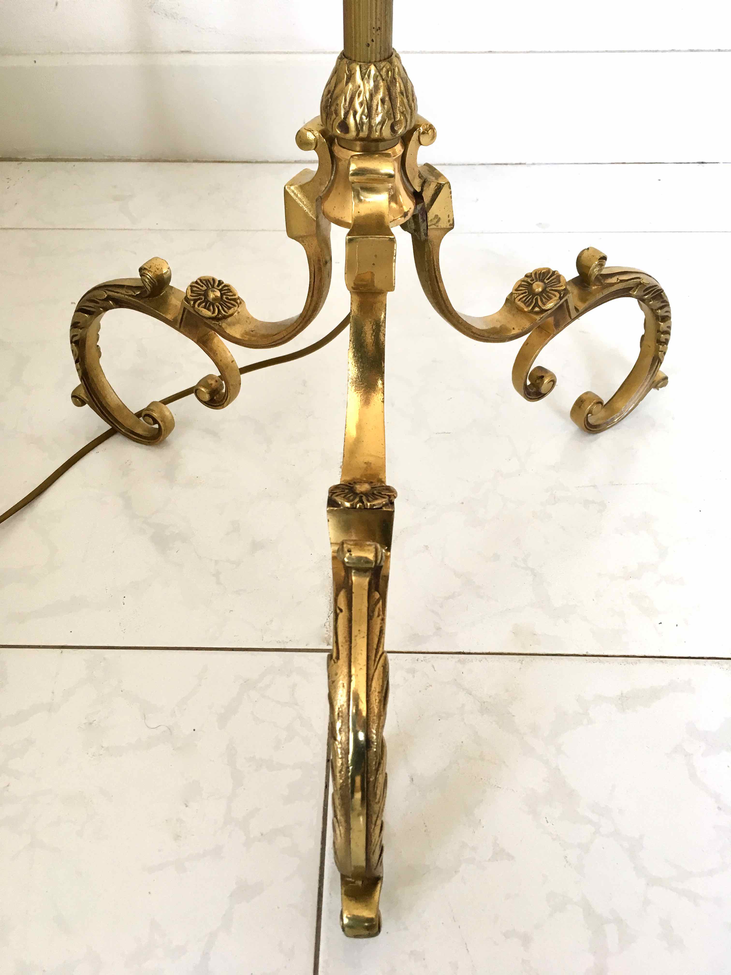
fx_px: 817
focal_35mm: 29
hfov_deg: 48.2
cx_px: 366
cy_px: 488
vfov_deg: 61.7
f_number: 2.2
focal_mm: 4.15
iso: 80
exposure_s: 1/33
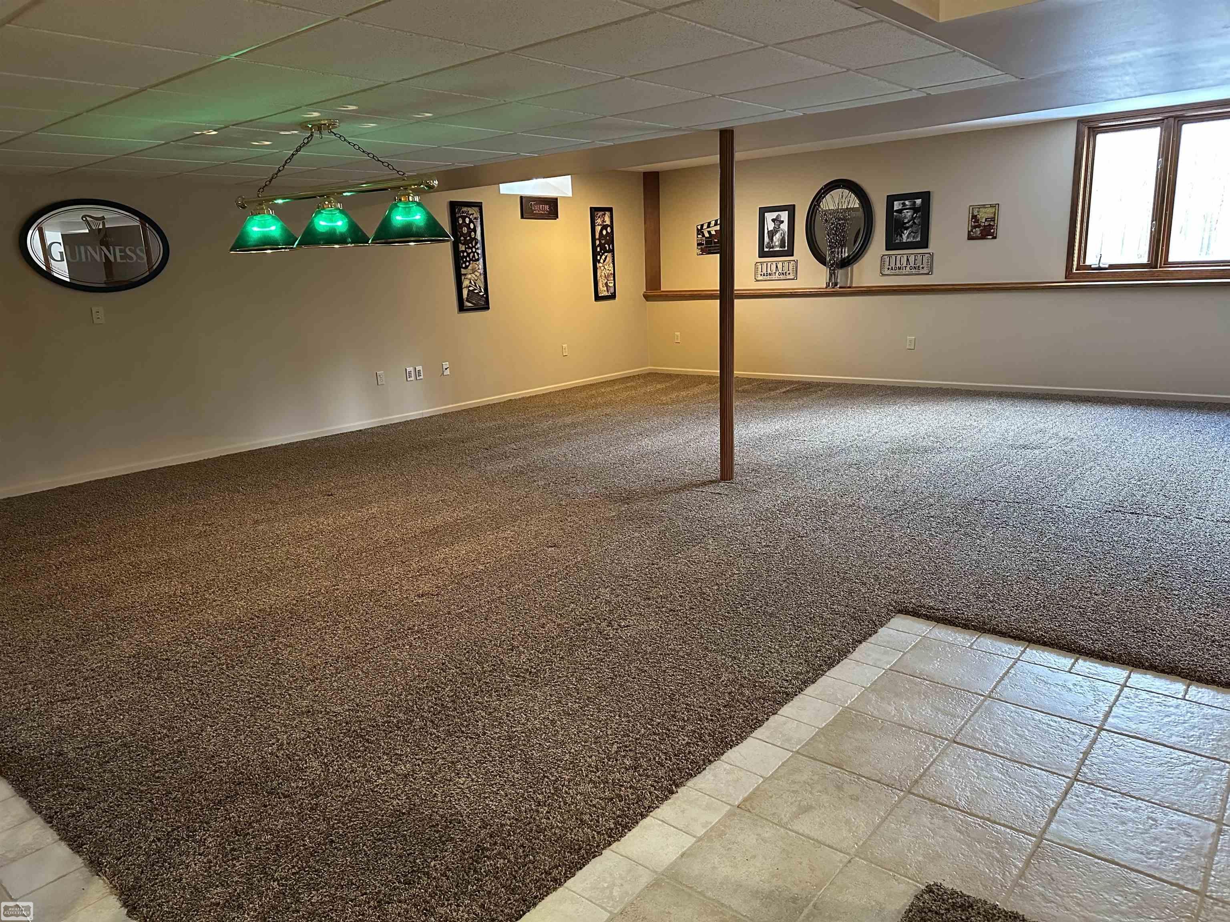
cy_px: 461
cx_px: 615
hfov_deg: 71.6
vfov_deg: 56.8
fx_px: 853
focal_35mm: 24
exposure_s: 1/60
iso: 640
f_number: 1.78
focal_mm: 6.86
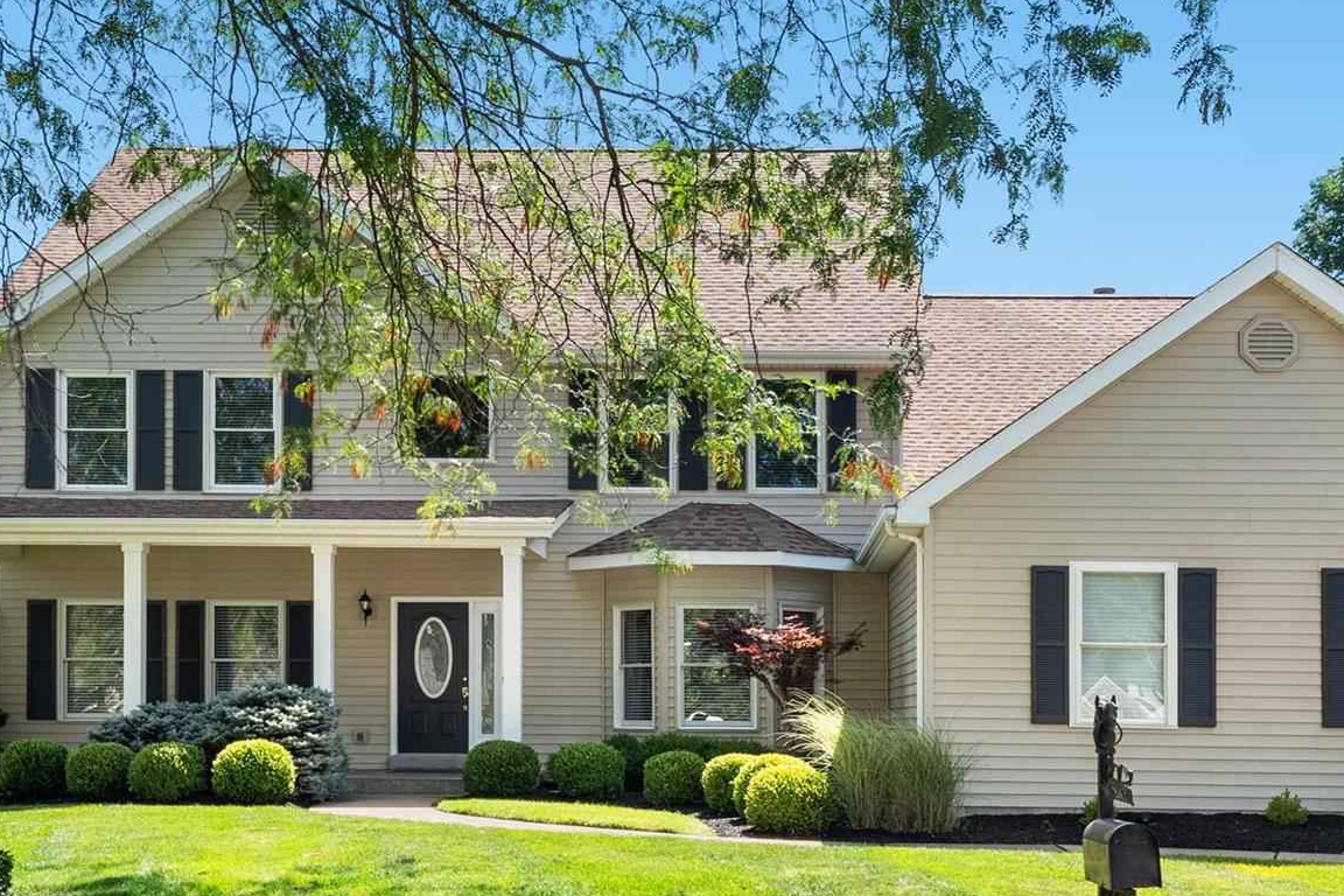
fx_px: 1867
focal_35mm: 50
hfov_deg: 39.6
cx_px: 740
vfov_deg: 27.0
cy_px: 384
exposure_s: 1/320
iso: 400
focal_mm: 18
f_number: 8
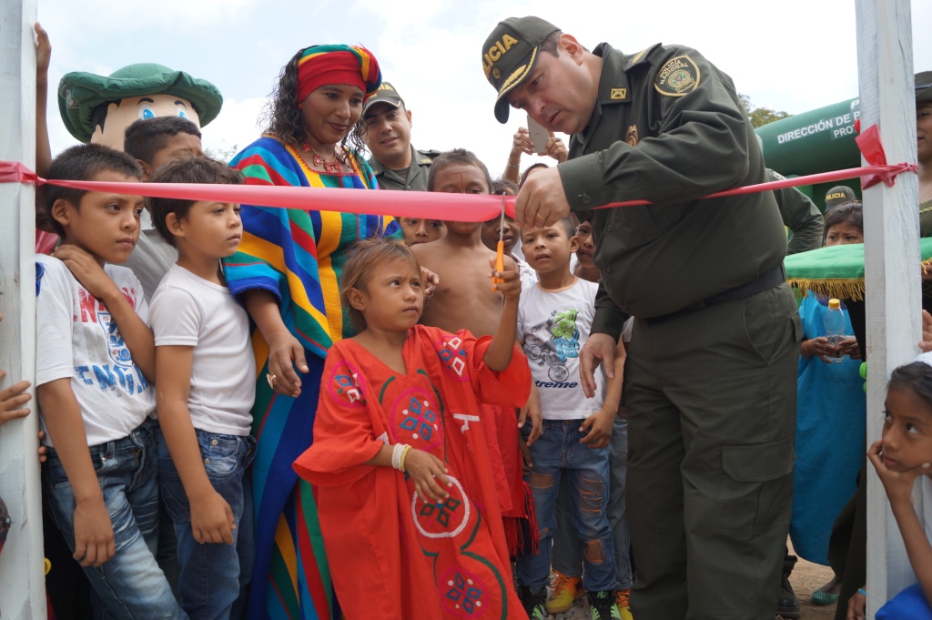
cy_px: 310
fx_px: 698
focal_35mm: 27
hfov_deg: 67.4
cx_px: 466
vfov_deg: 47.9
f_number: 4.5
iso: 100
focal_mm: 18
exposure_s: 1/320
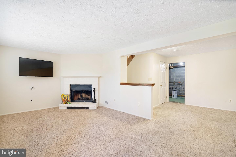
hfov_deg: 96.7
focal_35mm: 16
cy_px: 78
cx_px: 118
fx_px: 105
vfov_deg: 73.8
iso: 1250
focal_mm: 16
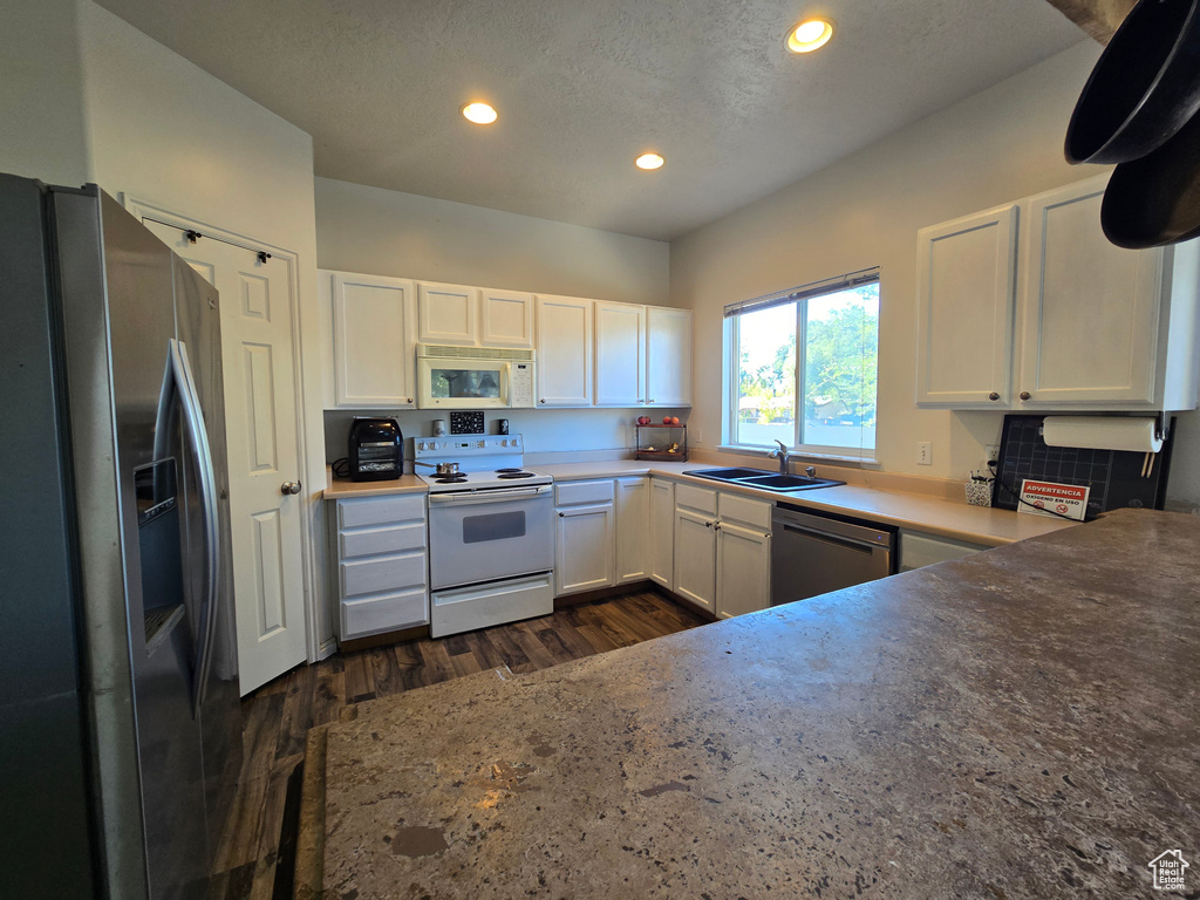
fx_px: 451
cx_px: 600
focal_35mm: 13
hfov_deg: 106.2
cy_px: 450
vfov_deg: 89.9
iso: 100
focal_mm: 2.2
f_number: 2.2
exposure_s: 1/60
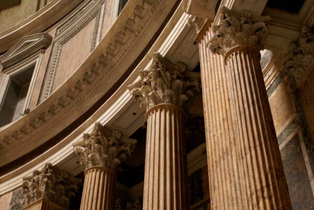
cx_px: 157
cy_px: 105
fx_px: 393
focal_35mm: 45
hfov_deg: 43.6
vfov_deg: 29.9
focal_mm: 30
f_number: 5
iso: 400
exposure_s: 1/6
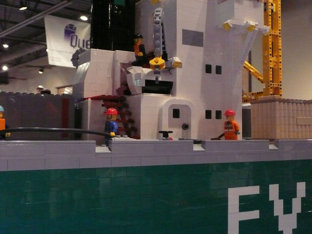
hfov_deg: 42.1
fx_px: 406
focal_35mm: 45
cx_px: 156
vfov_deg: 32.2
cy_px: 117
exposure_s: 1/15
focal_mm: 7.3
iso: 1250
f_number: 4.1
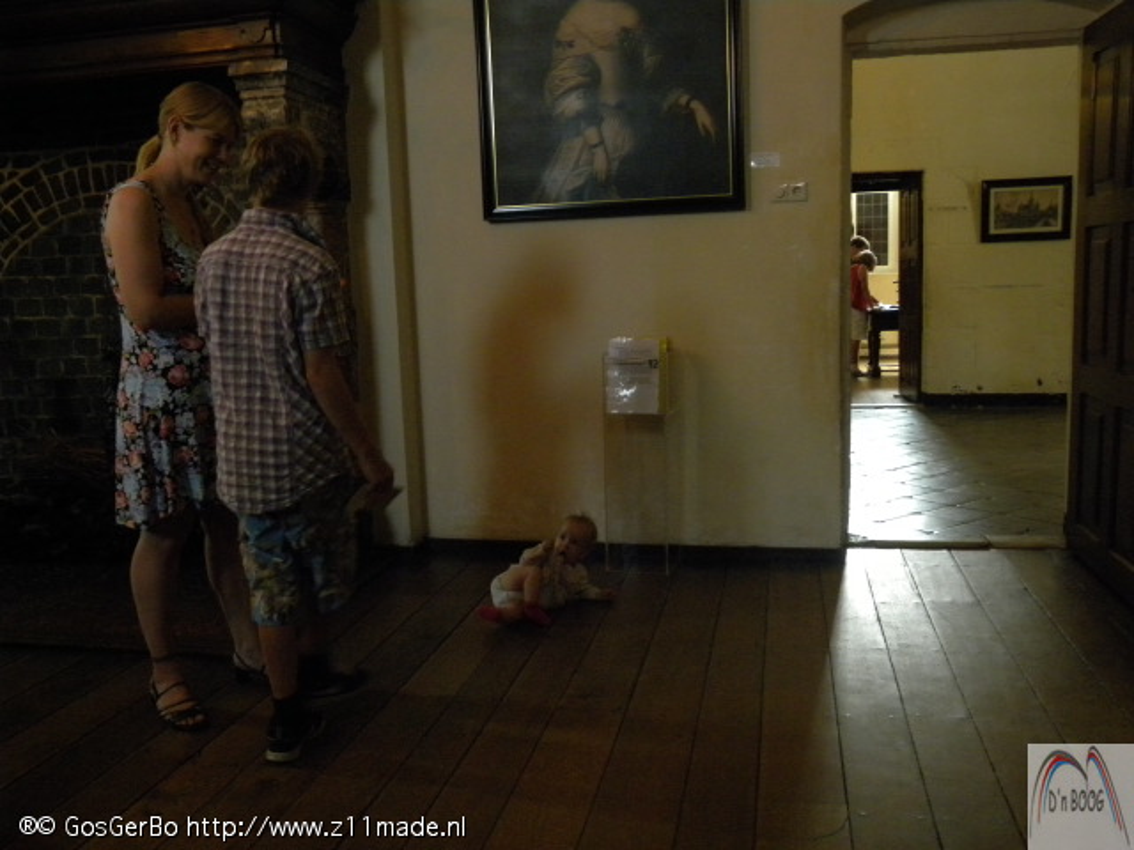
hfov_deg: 55.4
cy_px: 425
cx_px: 567
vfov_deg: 42.9
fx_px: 1081
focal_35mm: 33
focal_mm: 5.9
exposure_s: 1/24.2
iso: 400
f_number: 2.8
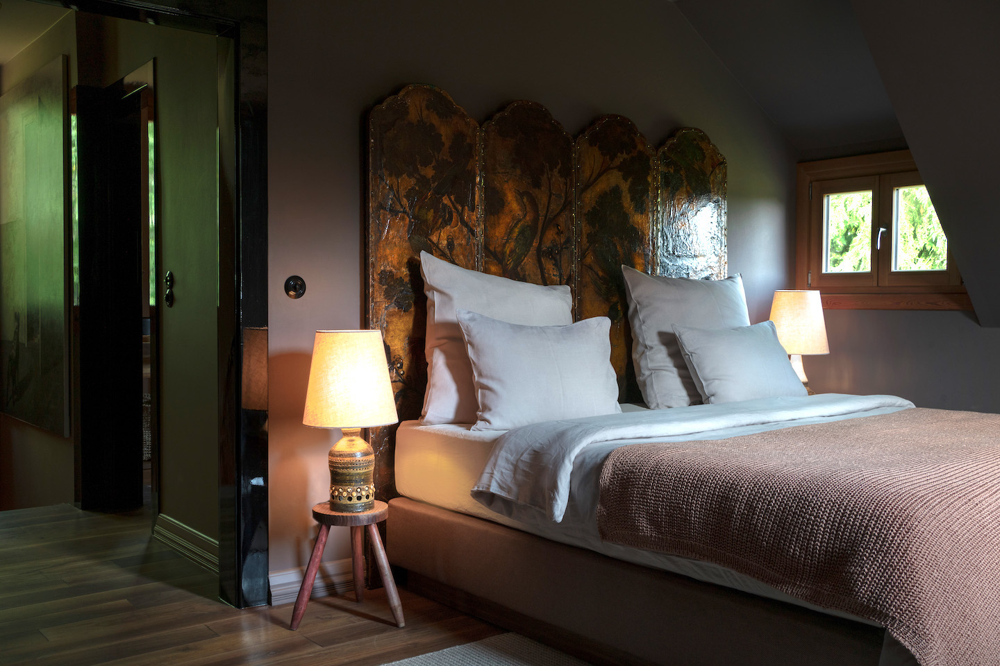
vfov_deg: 37.9
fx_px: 972
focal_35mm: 35
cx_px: 500
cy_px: 333
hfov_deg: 54.4
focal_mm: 35
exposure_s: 1/10
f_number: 11
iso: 400
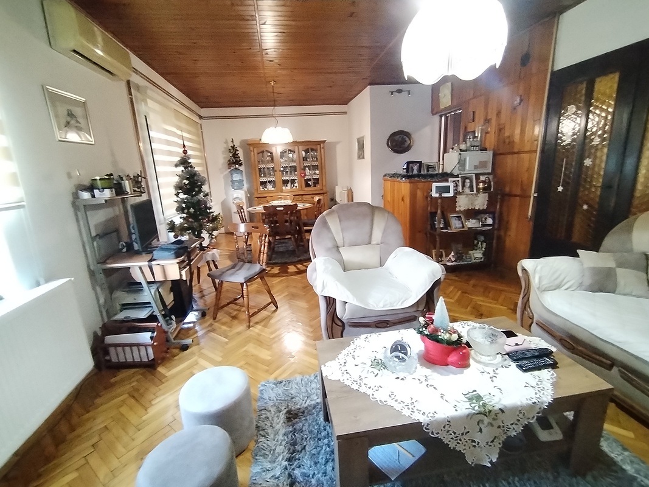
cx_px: 324
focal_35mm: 16
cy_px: 244
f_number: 2.2
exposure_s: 1/25
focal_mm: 1.42
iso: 1760
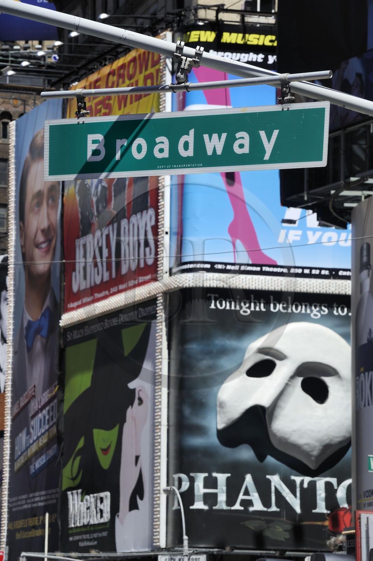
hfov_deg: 8.3
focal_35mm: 165
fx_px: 2569
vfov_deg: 12.5
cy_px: 280
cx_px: 186
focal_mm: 165
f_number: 10
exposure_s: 1/250
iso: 200
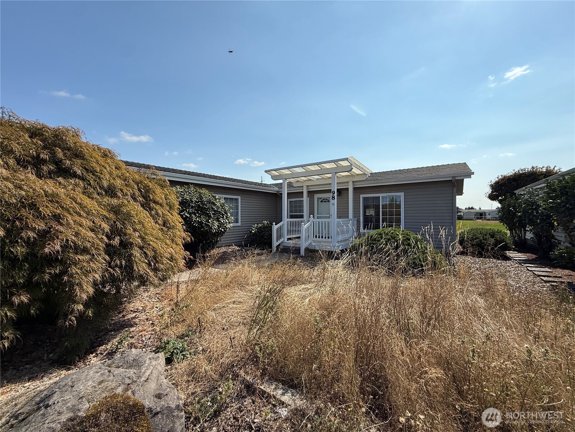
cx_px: 288
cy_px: 216
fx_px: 233
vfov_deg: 85.7
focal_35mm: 14
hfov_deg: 102.1
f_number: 2.2
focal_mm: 2.22
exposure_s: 1/2611
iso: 50
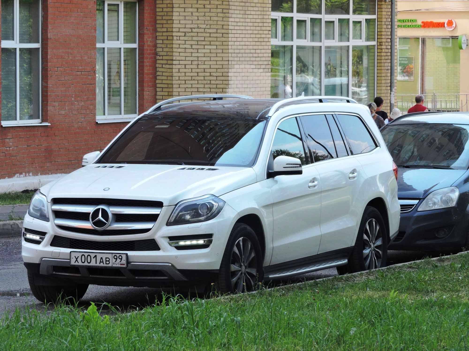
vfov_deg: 8.7
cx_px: 234
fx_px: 2303
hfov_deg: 11.6
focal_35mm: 170
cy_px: 176
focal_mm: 30.5
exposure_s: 1/200
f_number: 5.2
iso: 100
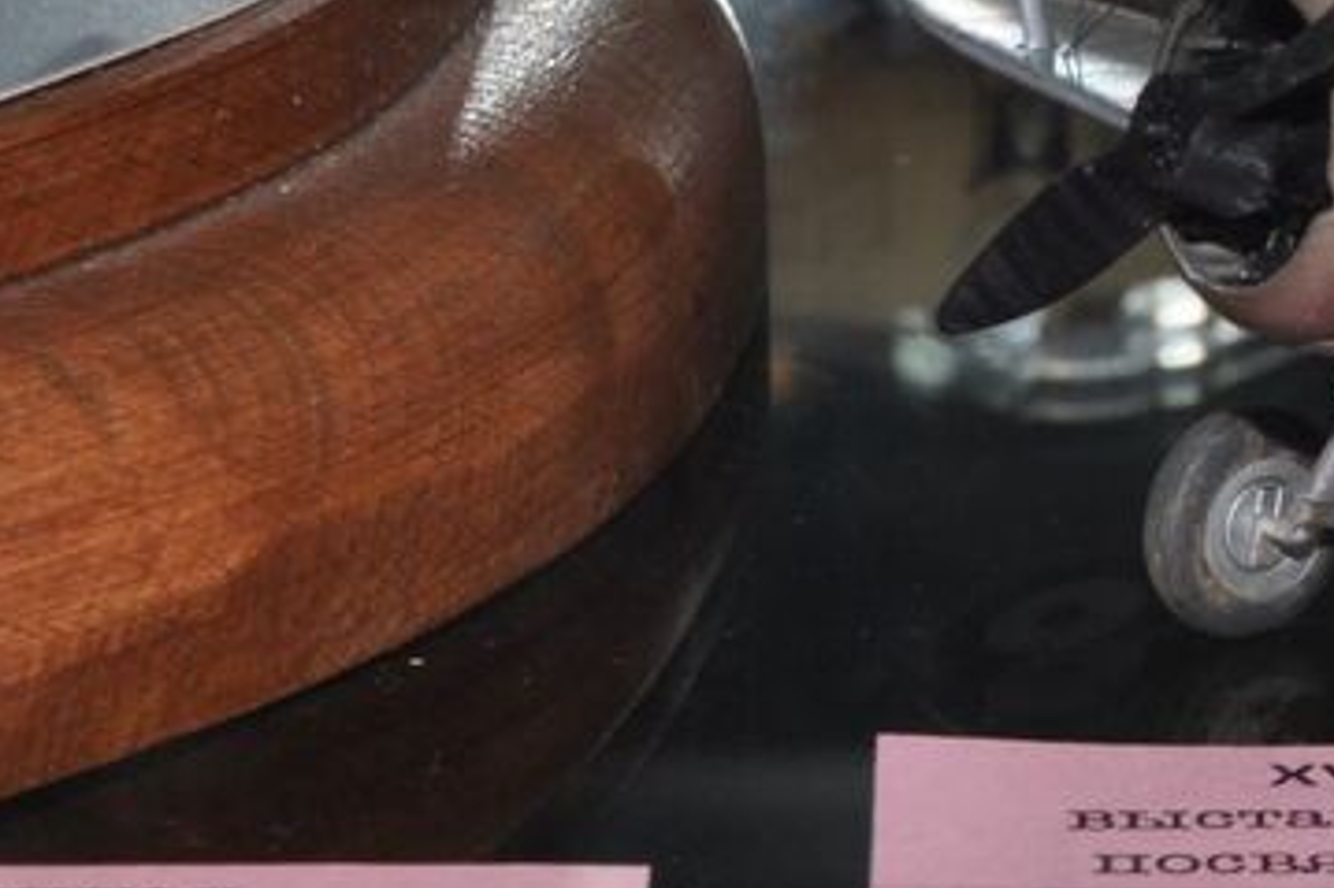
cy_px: 141
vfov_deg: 5.8
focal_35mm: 235
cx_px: 1921
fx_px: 8704
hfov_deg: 8.6
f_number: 13
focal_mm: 44
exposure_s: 1/200
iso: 200
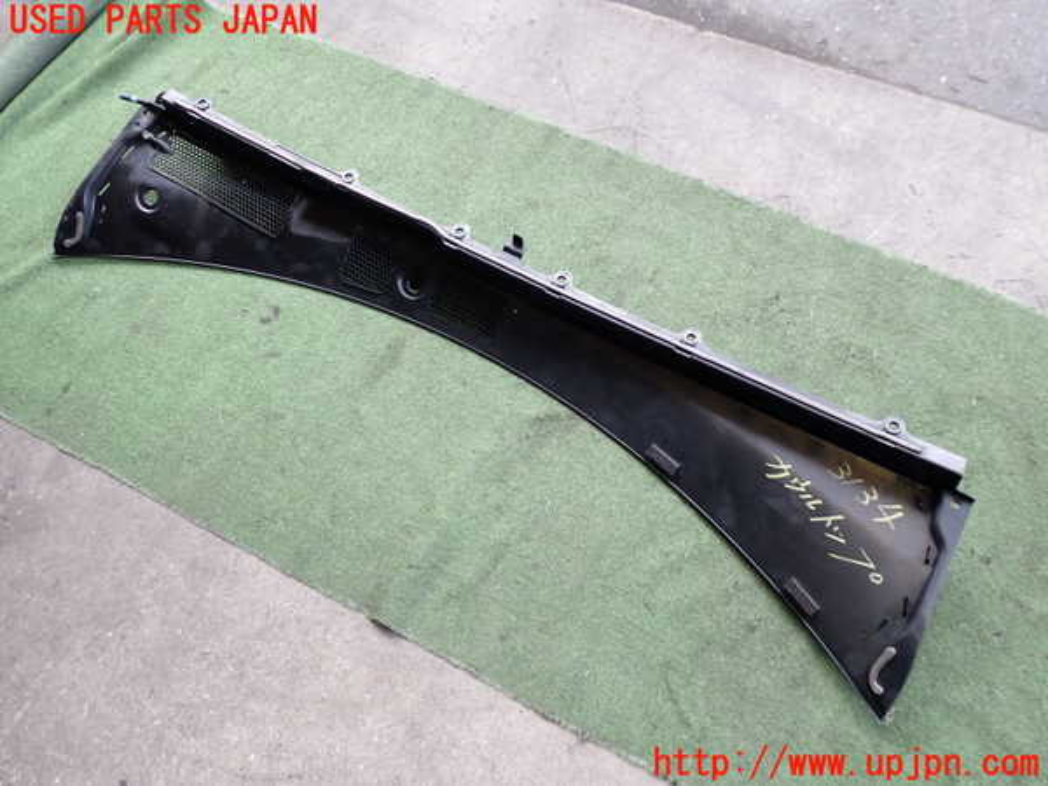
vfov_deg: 46.8
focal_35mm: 30
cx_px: 524
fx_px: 908
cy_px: 393
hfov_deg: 60.0
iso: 200
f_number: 2.3
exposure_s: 1/125
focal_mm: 5.4
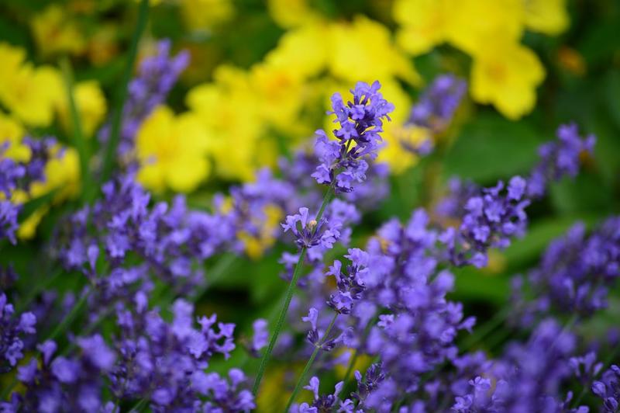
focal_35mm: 218
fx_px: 3743
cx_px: 310
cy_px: 206
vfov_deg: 6.3
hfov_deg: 9.5
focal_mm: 145
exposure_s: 1/200
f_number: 5
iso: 100
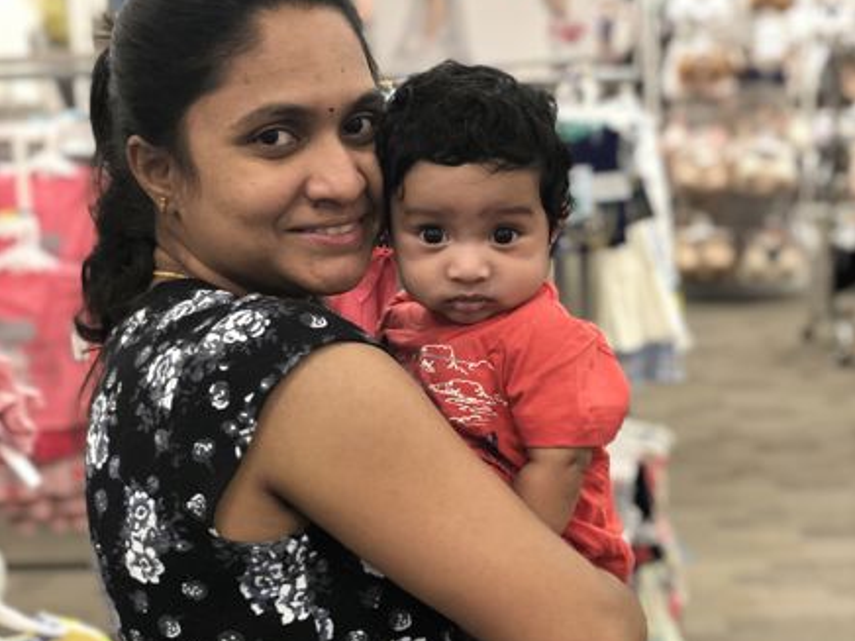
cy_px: 491
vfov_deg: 20.8
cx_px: 428
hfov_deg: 27.8
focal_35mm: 70
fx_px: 1729
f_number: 2.4
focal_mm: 6
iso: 160
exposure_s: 1/30
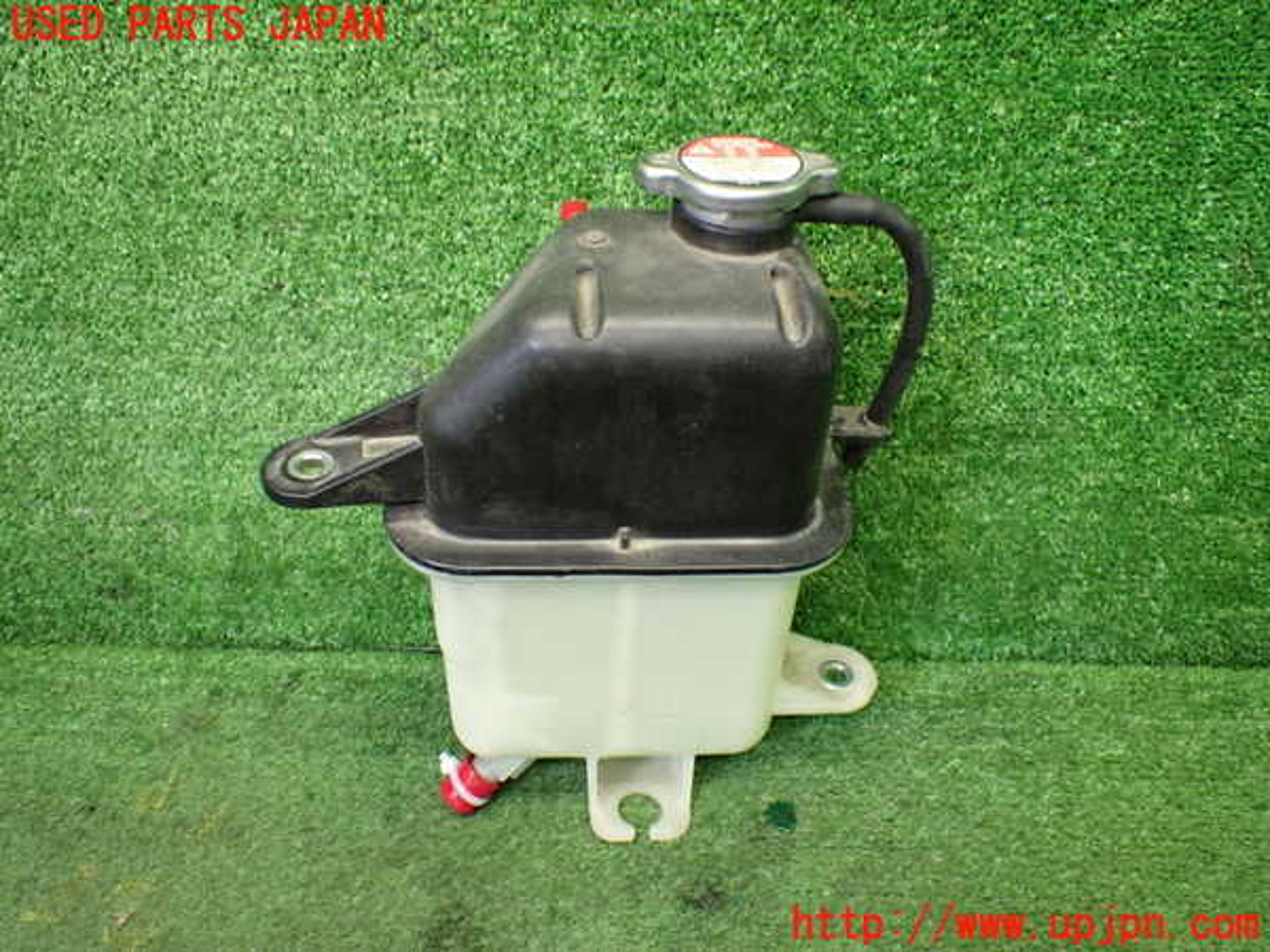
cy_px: 476
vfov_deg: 46.8
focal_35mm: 30
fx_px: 1101
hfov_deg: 60.0
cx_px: 635
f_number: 2.3
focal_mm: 5.4
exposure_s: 1/125
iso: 800
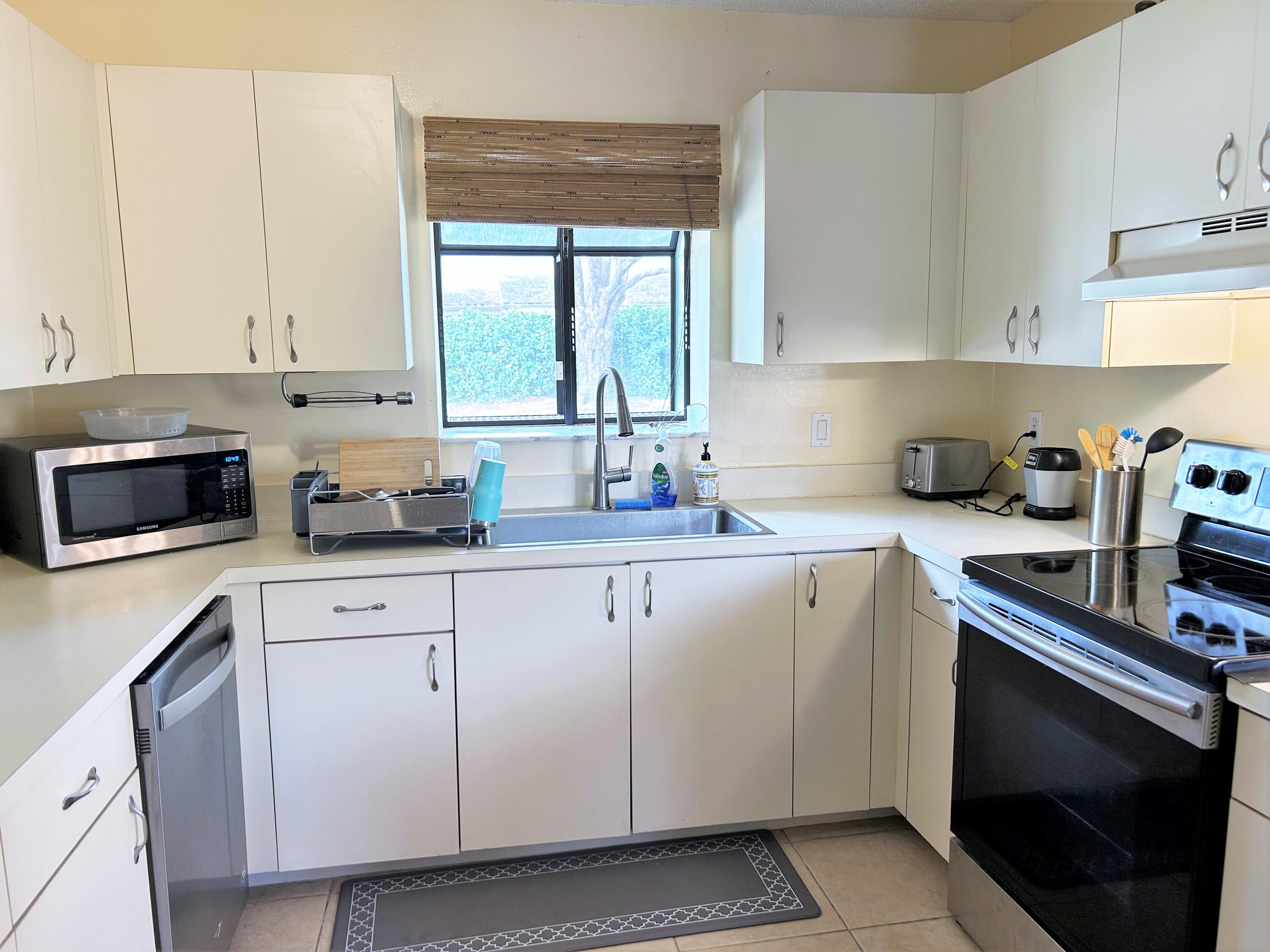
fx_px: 954
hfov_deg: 67.3
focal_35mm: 26
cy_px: 476
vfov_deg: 53.1
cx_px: 635
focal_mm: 5.7
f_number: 1.5
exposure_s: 1/60
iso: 64
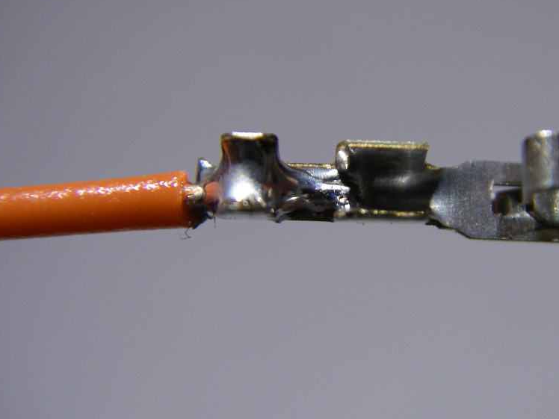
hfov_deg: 36.6
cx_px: 350
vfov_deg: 28.0
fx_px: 840
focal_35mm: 52
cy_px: 193
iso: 80
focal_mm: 6.3
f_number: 3.3
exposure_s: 1/50
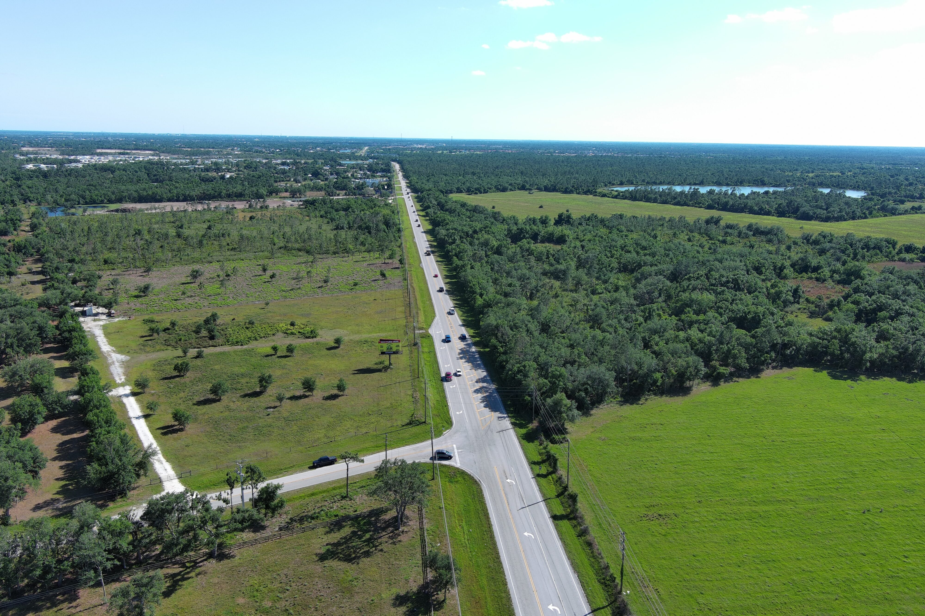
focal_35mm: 29
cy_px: 308
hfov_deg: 63.7
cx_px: 462
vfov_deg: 45.0
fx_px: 745
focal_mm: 10.57
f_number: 2.8
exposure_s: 1/256
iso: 100
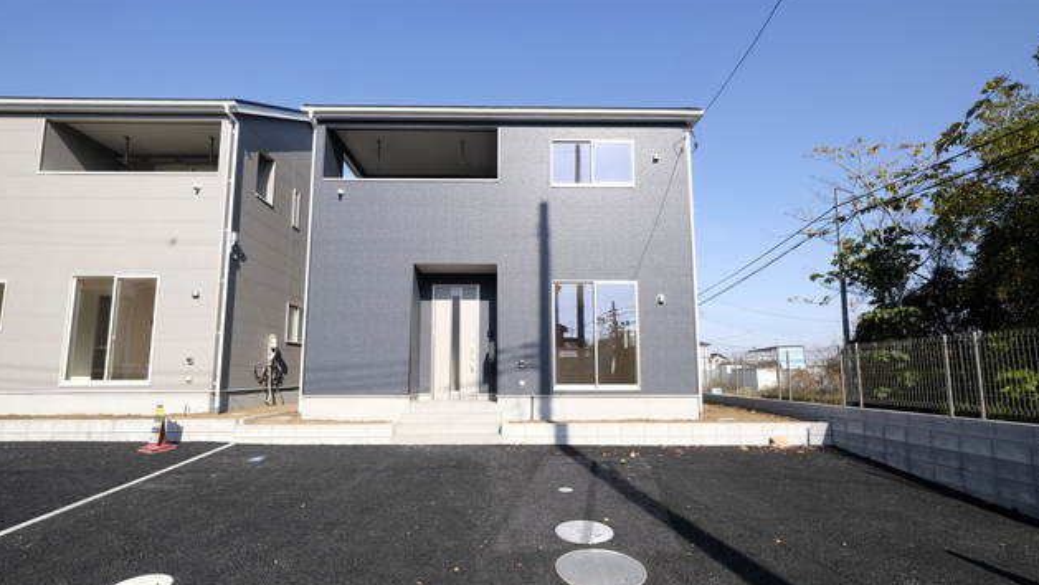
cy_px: 316
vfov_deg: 67.0
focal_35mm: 16
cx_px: 522
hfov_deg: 99.4
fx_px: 441
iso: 320
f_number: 10
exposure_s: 1/250
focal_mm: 10
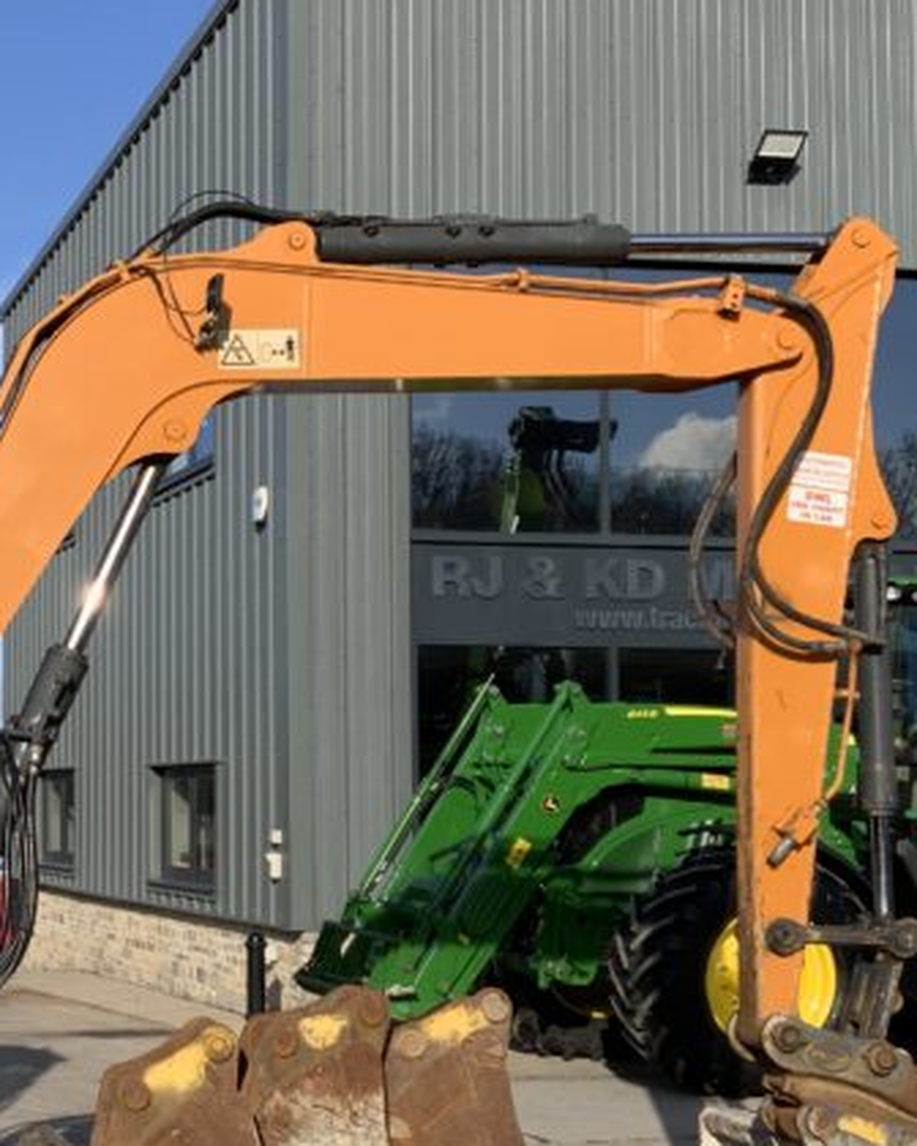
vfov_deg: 27.5
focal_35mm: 69
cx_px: -25
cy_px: 668
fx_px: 2341
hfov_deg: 21.3
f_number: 1.8
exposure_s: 1/1912
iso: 16
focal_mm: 3
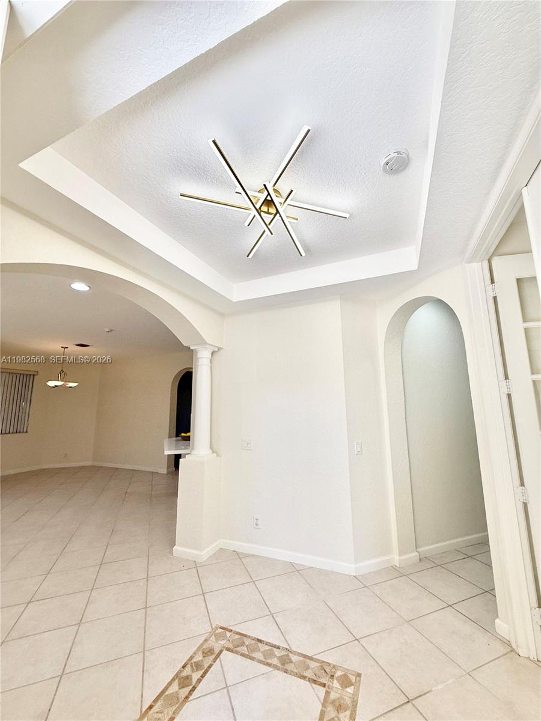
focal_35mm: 14
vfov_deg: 102.1
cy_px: 360
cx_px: 270
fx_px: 292
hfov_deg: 85.7
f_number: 2.2
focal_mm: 2.22
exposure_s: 1/169
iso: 64
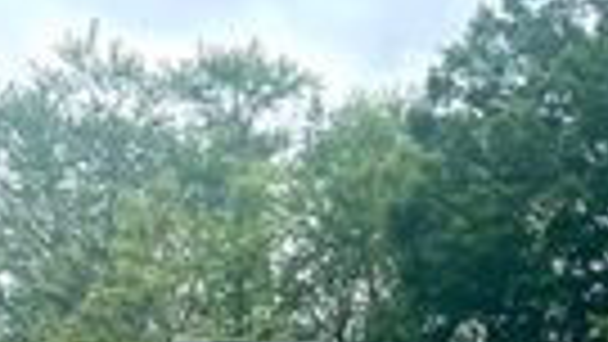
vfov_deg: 10.3
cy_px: 754
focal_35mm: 105
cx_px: 991
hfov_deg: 17.6
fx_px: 1693
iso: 50
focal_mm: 5.1
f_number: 1.6
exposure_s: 1/4016
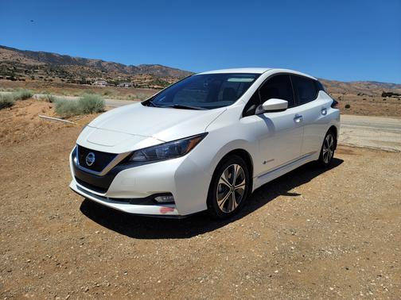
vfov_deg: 54.9
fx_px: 290
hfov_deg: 69.4
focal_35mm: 25
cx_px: 200
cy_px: 150
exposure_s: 1/1910
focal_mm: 7
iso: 20
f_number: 1.8
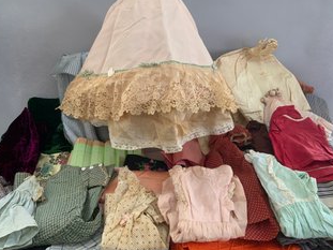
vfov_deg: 44.1
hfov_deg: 56.8
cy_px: 116
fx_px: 308
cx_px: 170
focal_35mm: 32
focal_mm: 3
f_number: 1.8
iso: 64
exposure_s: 1/90
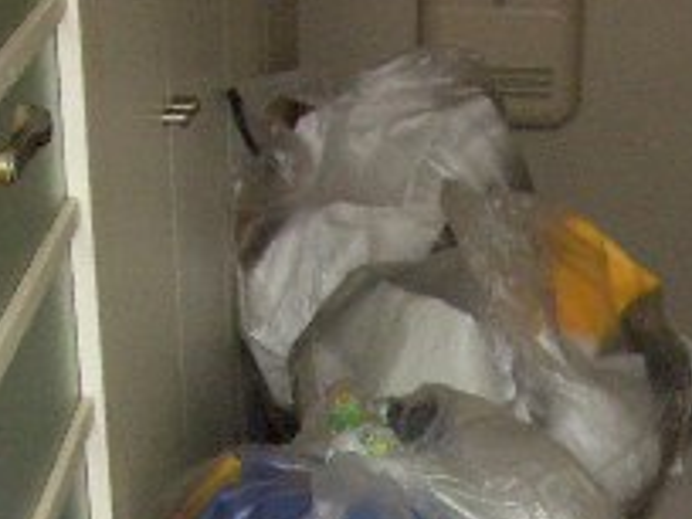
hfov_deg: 17.8
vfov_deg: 12.8
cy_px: 784
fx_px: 2199
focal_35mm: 110
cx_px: 512
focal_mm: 5.8
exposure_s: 1/60
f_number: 2.6
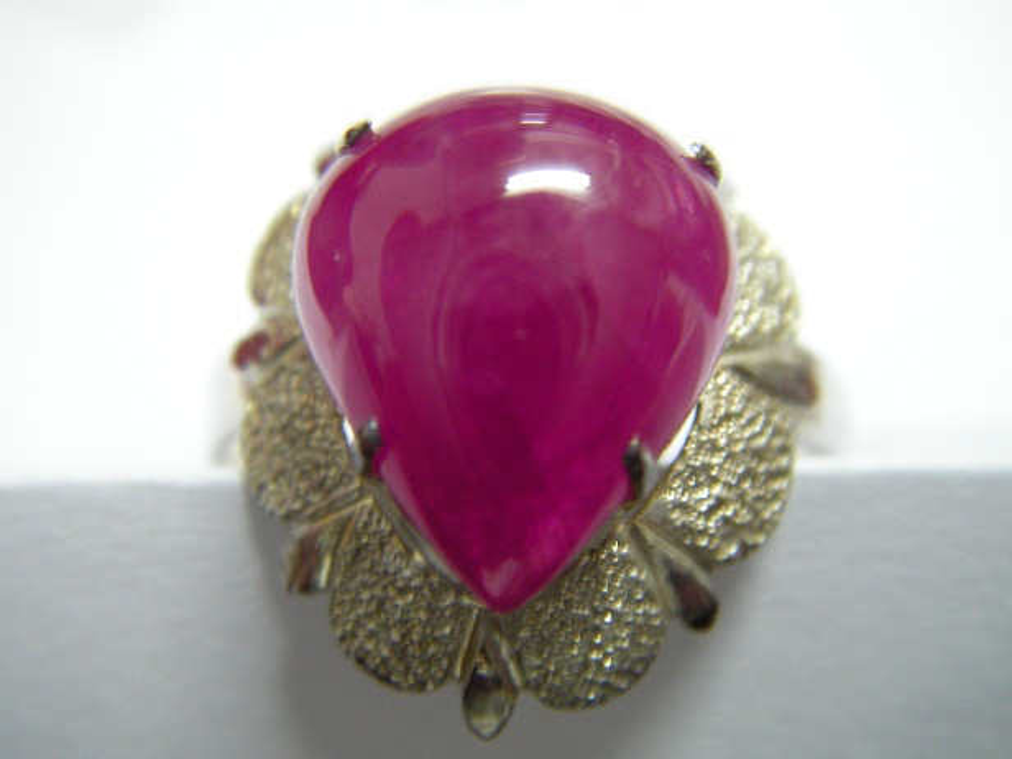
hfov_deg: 42.9
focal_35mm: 44
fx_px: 1286
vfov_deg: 32.9
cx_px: 506
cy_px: 380
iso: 162
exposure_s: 1/2
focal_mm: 7.3
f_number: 3.4
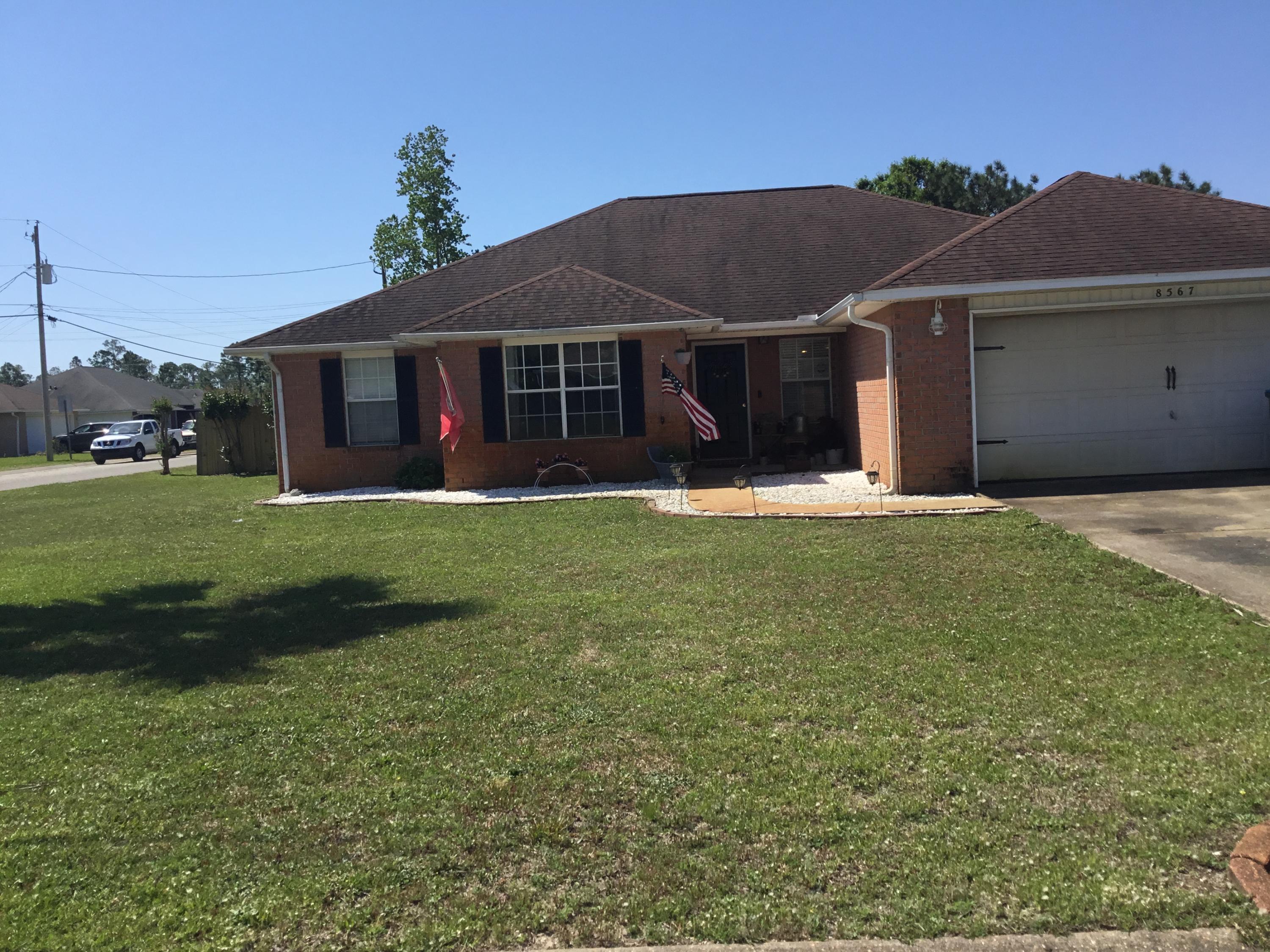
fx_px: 1137
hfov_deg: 58.4
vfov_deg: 45.4
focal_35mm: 31
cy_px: 476
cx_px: 635
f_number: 2.4
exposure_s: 1/1597
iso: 25
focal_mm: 3.3
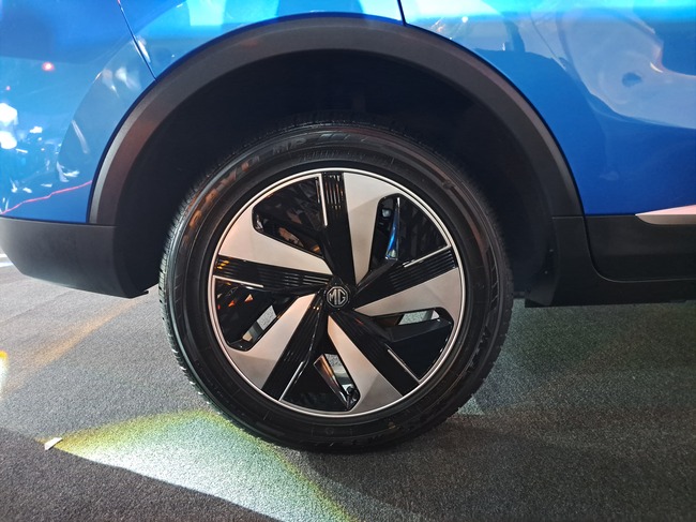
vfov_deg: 56.8
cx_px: 348
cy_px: 261
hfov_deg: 71.6
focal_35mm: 24
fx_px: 482
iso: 1000
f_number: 1.8
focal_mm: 5.23
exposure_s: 1/13
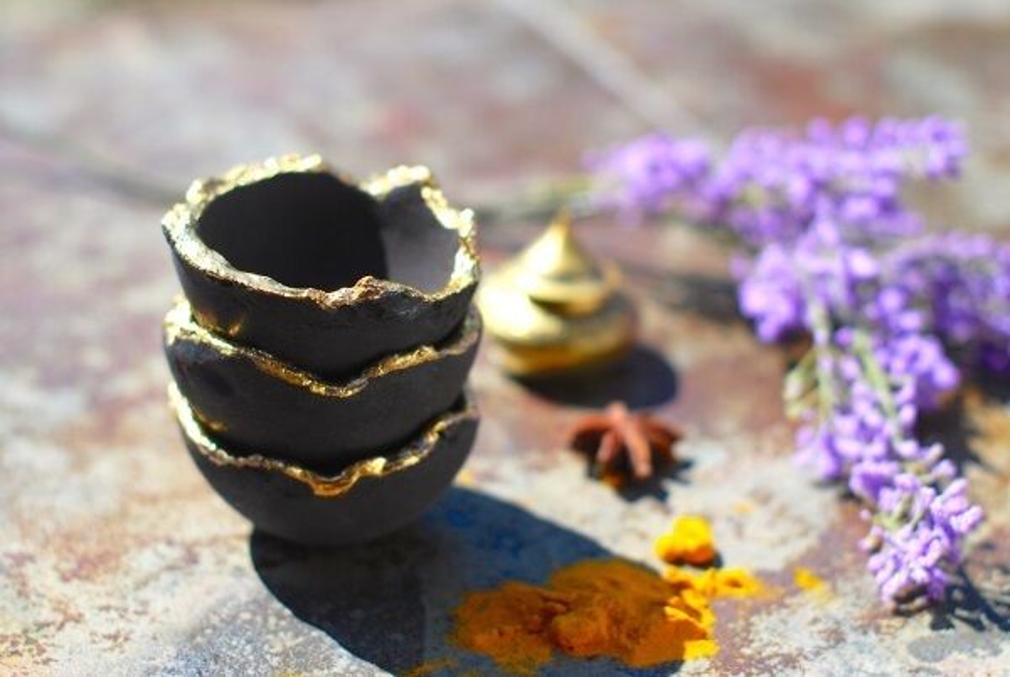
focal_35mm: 75
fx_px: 2107
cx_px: 505
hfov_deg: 27.0
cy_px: 338
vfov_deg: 18.2
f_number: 2.5
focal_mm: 50
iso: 200
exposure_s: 1/1000
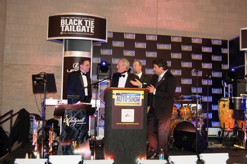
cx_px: 124
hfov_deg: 49.6
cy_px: 82
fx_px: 267
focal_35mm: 39
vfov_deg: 34.1
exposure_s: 1/60
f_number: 4.2
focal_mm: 26
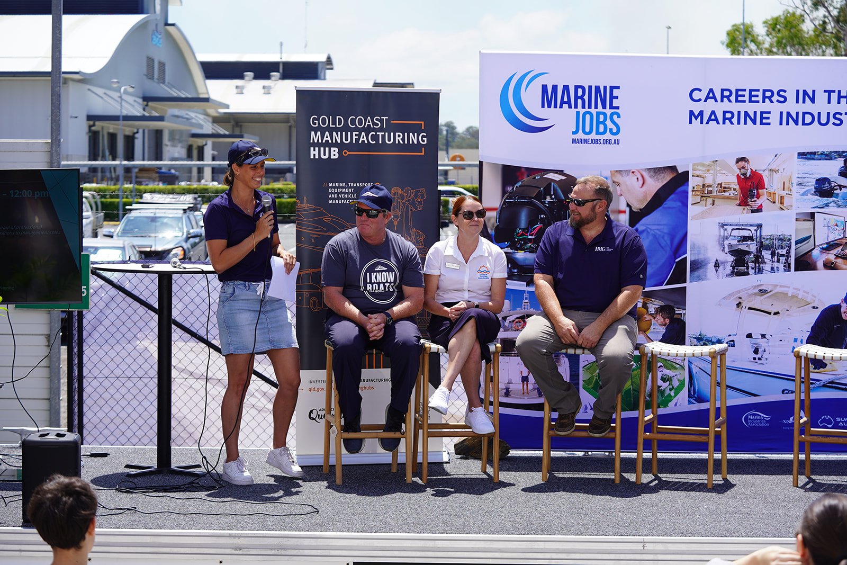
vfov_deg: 15.2
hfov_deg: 22.6
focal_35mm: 90
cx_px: 424
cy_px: 282
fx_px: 2118
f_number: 5
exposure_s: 1/400
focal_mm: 90
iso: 100
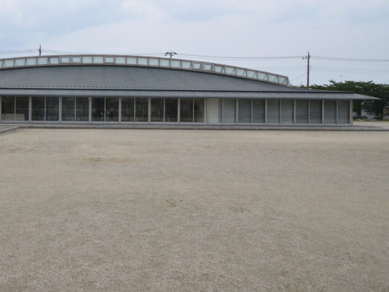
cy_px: 112
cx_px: 102
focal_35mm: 25
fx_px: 278
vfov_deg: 54.8
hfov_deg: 66.0
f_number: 13
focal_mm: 11
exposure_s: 1/125
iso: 640
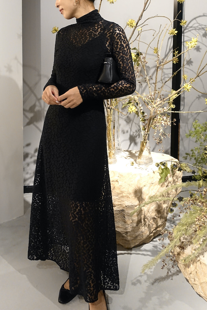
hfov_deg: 53.1
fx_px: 207
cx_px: 104
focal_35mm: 24
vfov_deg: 73.7
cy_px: 155
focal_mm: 8.98
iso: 1250
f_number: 2
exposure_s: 1/125
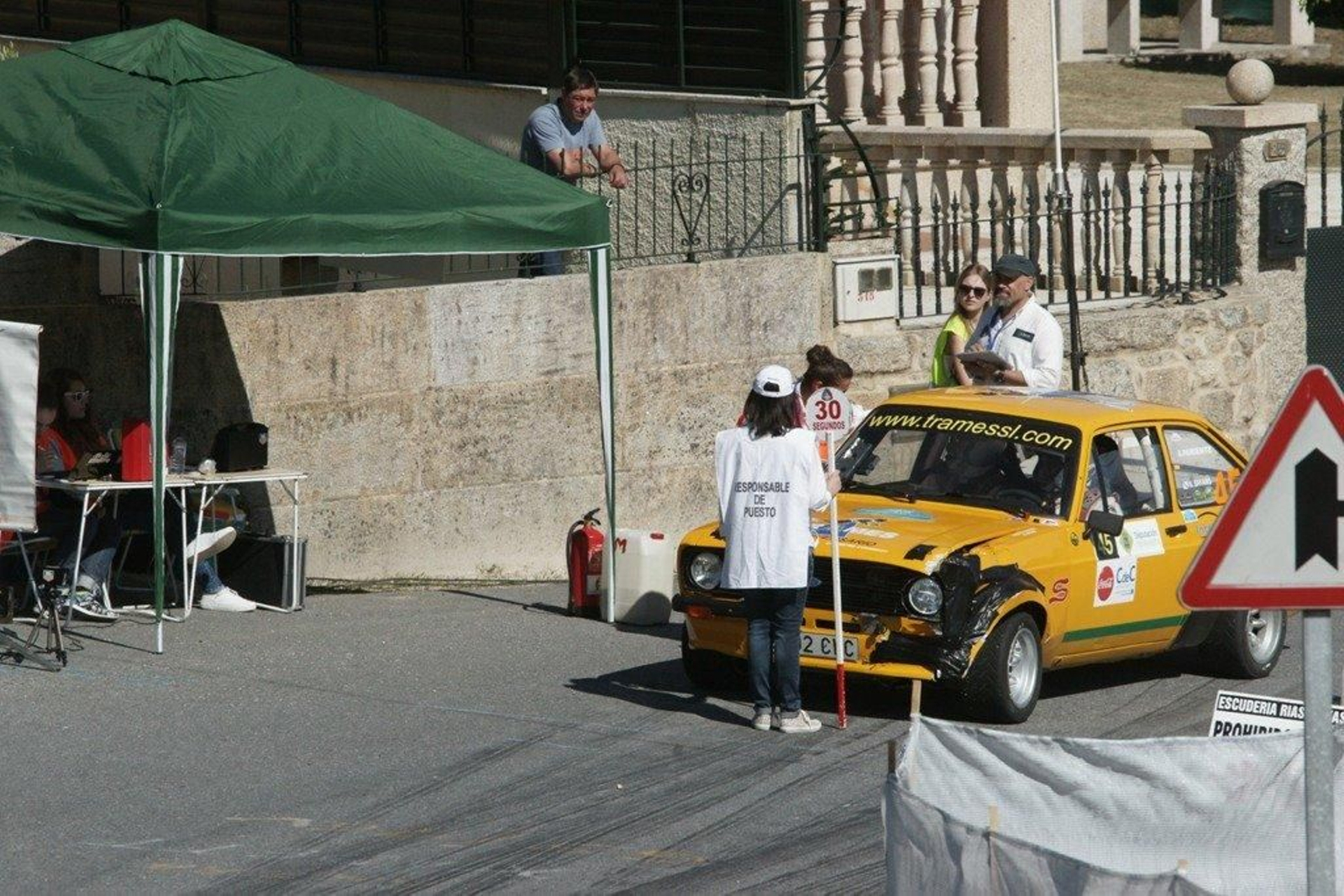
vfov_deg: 3.4
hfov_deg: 5.2
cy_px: 448
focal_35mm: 400
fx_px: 14934
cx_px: 672
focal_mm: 400
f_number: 13
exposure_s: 1/1600
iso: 800
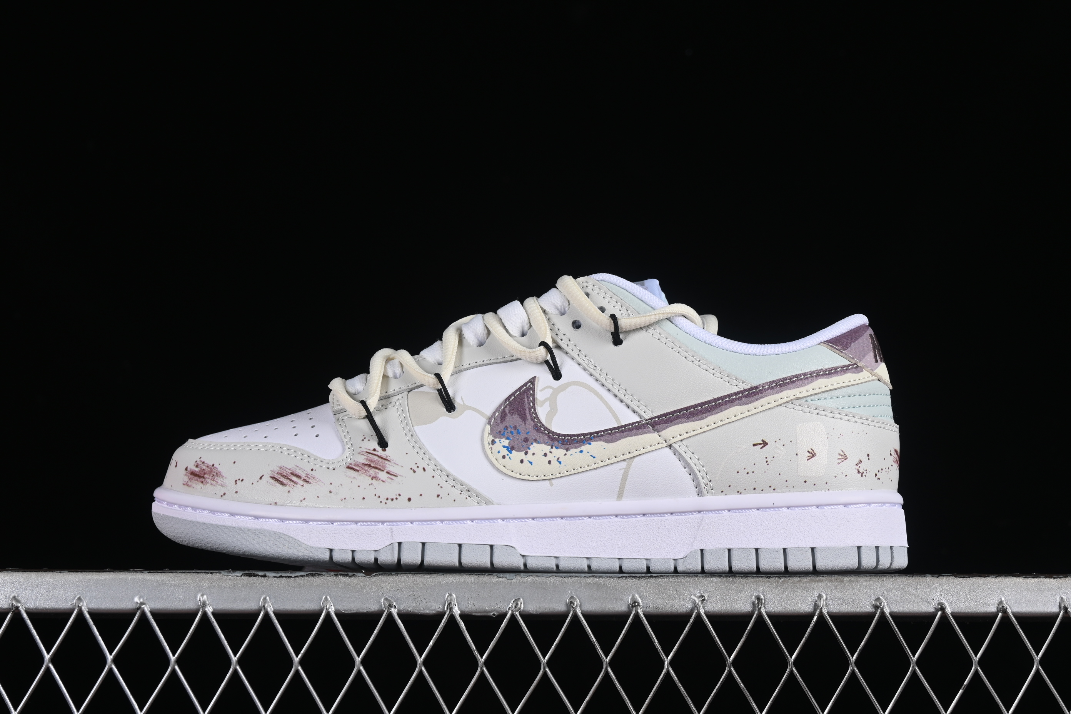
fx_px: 2231
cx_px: 536
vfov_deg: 18.2
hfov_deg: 27.0
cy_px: 357
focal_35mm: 75
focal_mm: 50
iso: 160
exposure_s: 1/80
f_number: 8
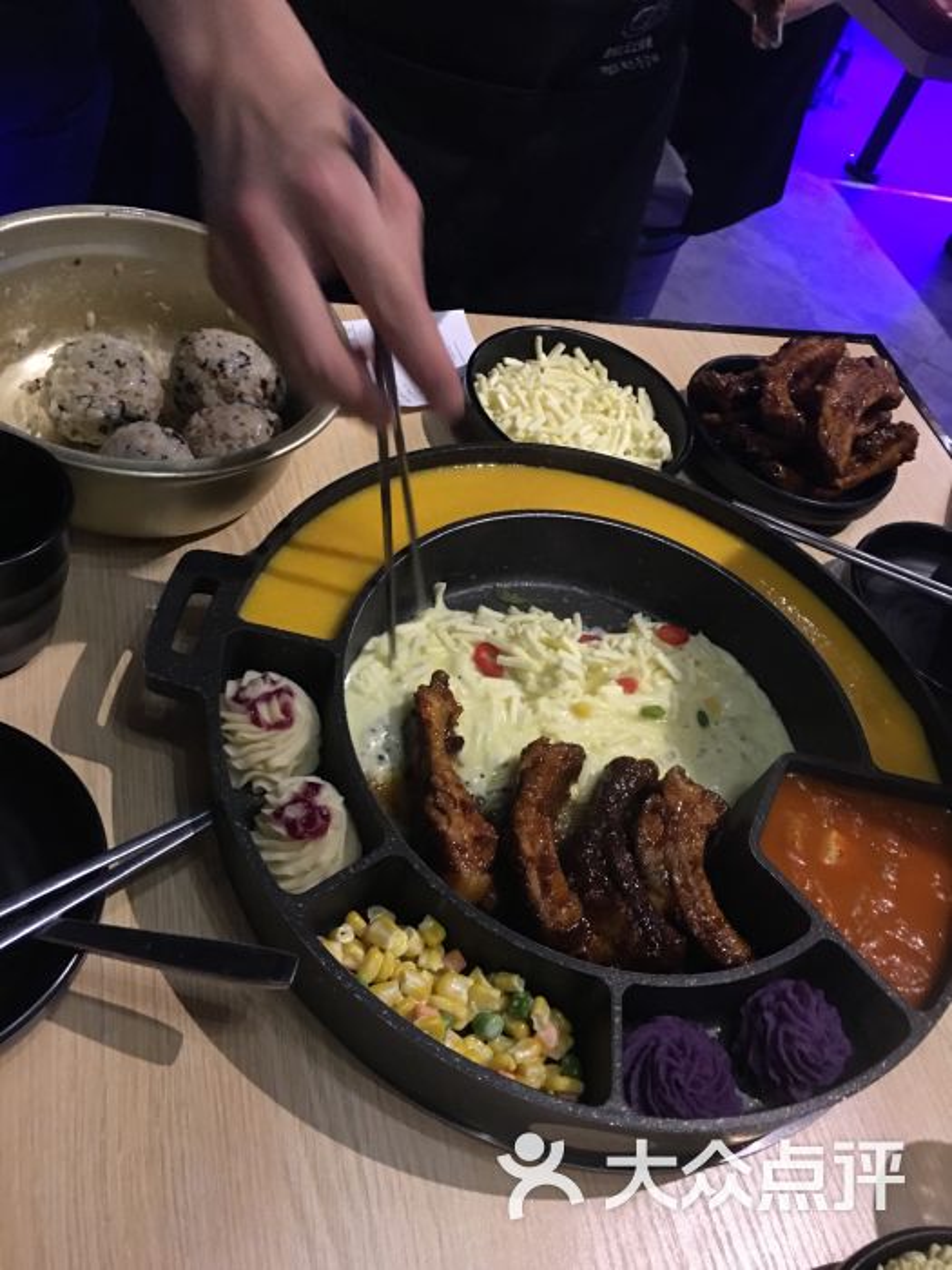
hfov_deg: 48.2
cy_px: 635
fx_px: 1063
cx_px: 476
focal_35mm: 29
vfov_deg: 61.7
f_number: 2.2
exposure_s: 1/8
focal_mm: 4.15
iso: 160
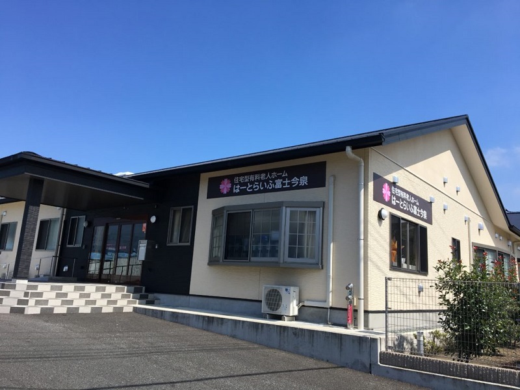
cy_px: 195
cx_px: 260
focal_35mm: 29
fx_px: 436
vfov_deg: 48.2
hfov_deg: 61.7
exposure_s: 1/1637
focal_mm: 4.15
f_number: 2.2
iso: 25
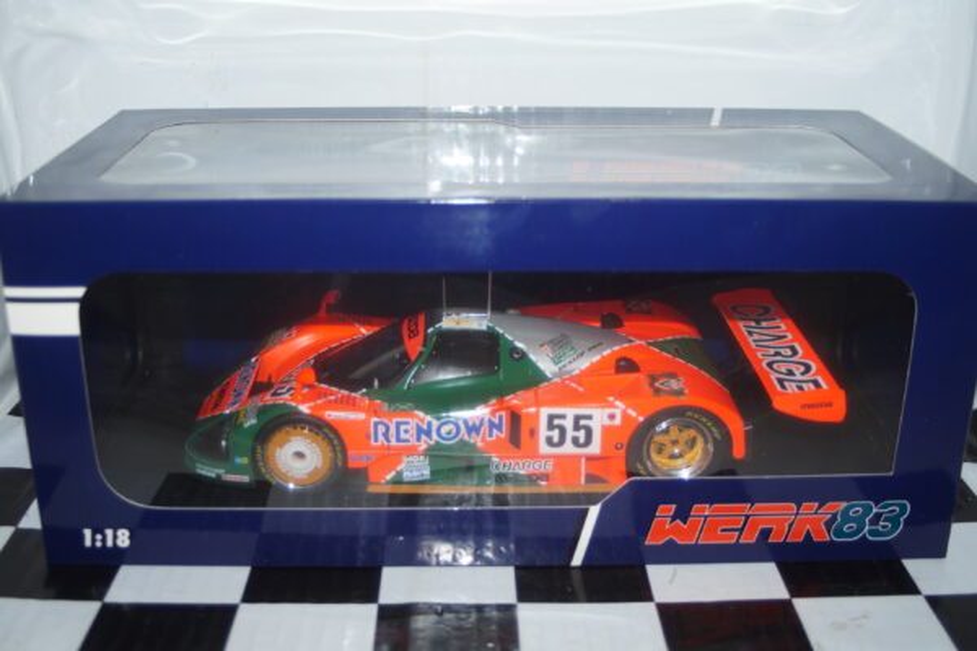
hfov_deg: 46.4
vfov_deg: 31.9
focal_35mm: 42
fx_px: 1140
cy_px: 326
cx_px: 488
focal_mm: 28
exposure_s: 1/100
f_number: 3.5
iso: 125
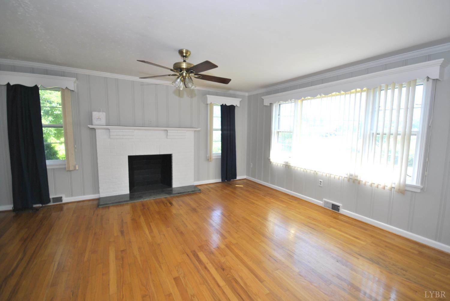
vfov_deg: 77.5
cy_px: 150
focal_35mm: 15
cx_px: 225
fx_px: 188
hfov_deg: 100.3
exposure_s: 1/100
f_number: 5
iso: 200
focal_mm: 10
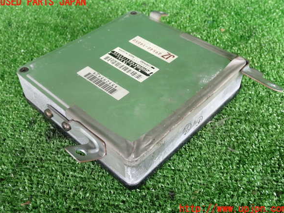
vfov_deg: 38.7
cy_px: 106
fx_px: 304
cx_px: 143
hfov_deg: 50.1
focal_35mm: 37
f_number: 2.5
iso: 200
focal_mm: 6.37
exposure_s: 1/60
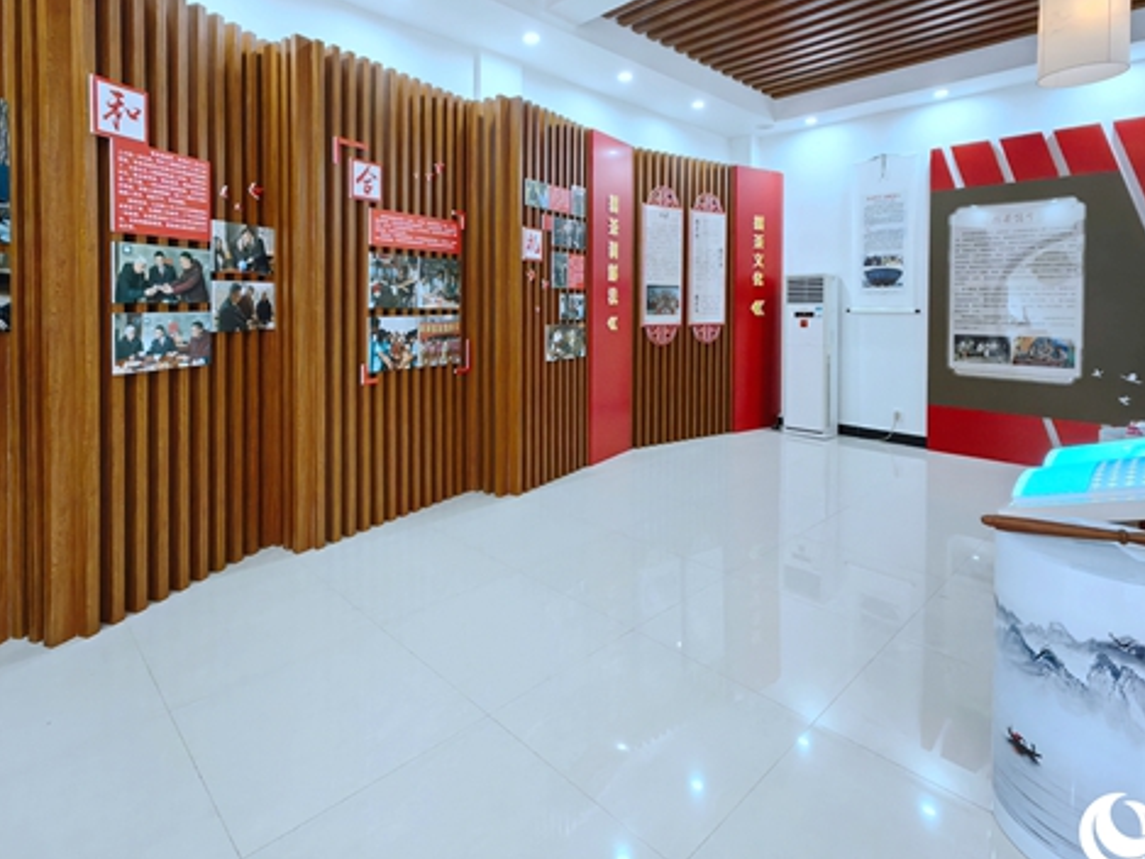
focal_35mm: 18
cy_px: 303
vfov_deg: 70.0
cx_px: 557
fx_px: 596
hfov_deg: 87.7
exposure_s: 1/100
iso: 250
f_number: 2.2
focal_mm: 1.76
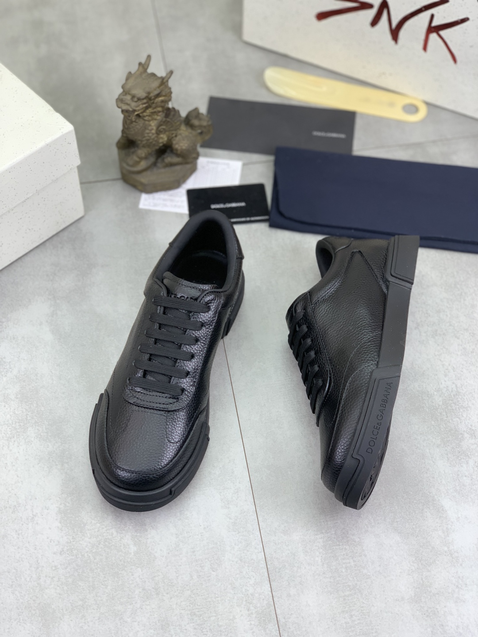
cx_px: 239
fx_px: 957
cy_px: 318
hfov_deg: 28.0
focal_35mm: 52
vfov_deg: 36.8
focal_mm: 6
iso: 25
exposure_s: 1/100
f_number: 2.4
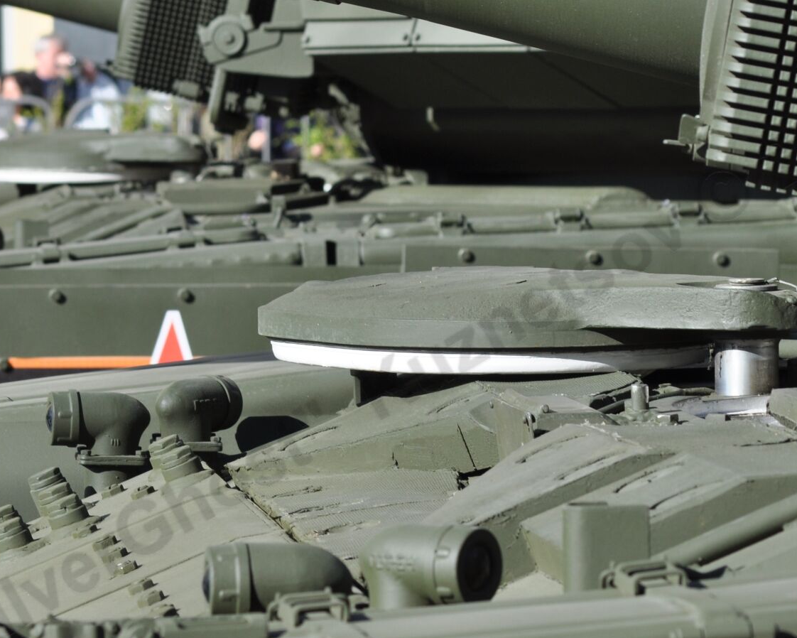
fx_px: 5450
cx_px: 285
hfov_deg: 8.4
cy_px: 448
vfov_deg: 6.7
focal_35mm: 231
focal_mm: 90
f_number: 8
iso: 200
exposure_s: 1/320
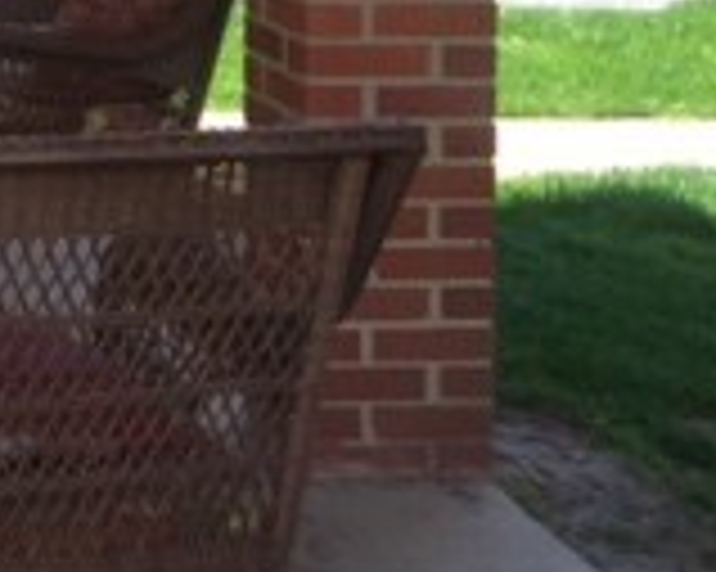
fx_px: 2414
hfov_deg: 14.9
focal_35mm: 114
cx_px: -540
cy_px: -194
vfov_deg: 13.0
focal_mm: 4.15
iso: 32
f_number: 2.2
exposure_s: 1/314
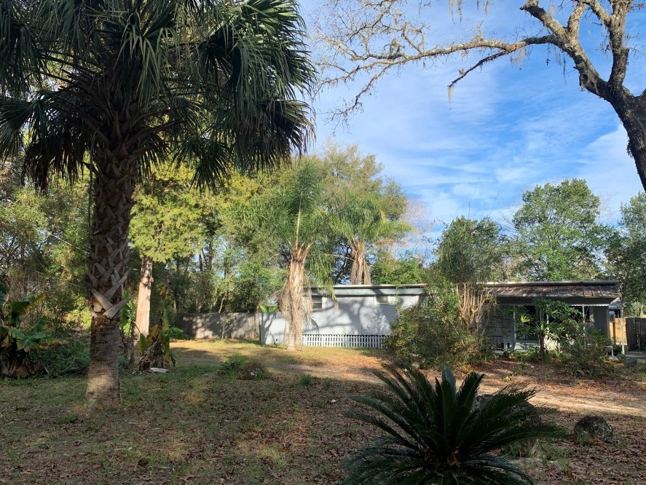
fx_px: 560
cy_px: 258
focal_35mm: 30
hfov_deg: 59.9
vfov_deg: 46.8
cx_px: 336
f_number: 1.8
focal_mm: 4.25
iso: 25
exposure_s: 1/1032
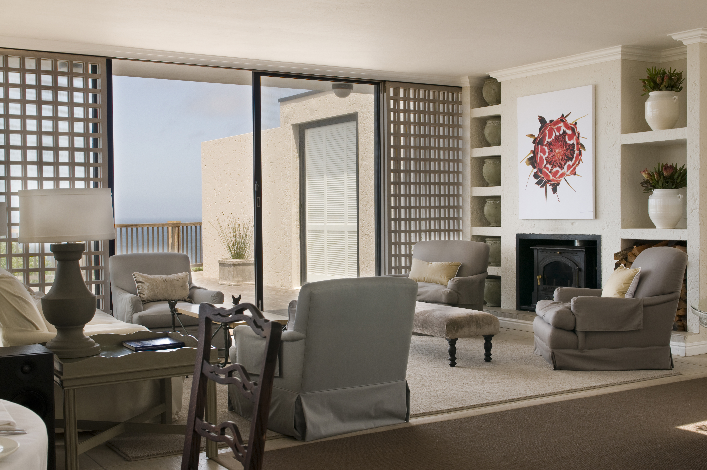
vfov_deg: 28.9
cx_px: 354
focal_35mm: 46
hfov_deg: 42.4
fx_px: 912
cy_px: 235
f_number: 8
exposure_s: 1/13
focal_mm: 31
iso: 400
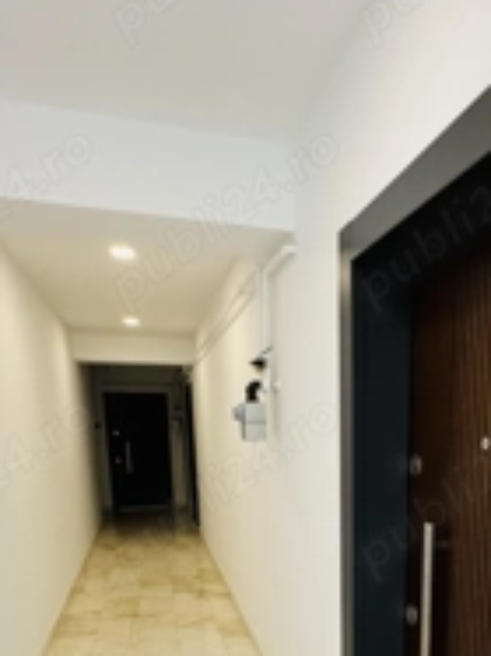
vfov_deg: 54.9
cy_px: 544
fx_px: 568
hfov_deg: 45.6
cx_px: 347
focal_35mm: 30
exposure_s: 1/99
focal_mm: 2.22
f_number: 2.2
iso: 125
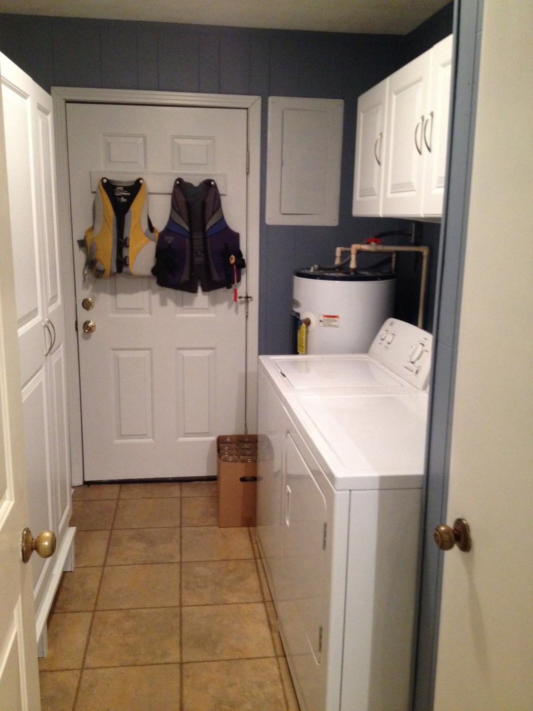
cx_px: 266
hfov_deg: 40.7
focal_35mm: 35
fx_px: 719
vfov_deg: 52.6
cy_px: 356
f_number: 2.4
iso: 250
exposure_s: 1/20
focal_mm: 4.28
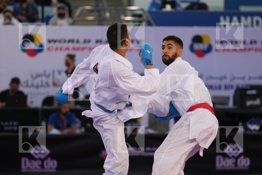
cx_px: 131
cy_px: 88
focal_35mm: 300
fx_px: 2183
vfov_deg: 4.6
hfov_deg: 6.9
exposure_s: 1/1000
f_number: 2.8
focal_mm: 200
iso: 2000
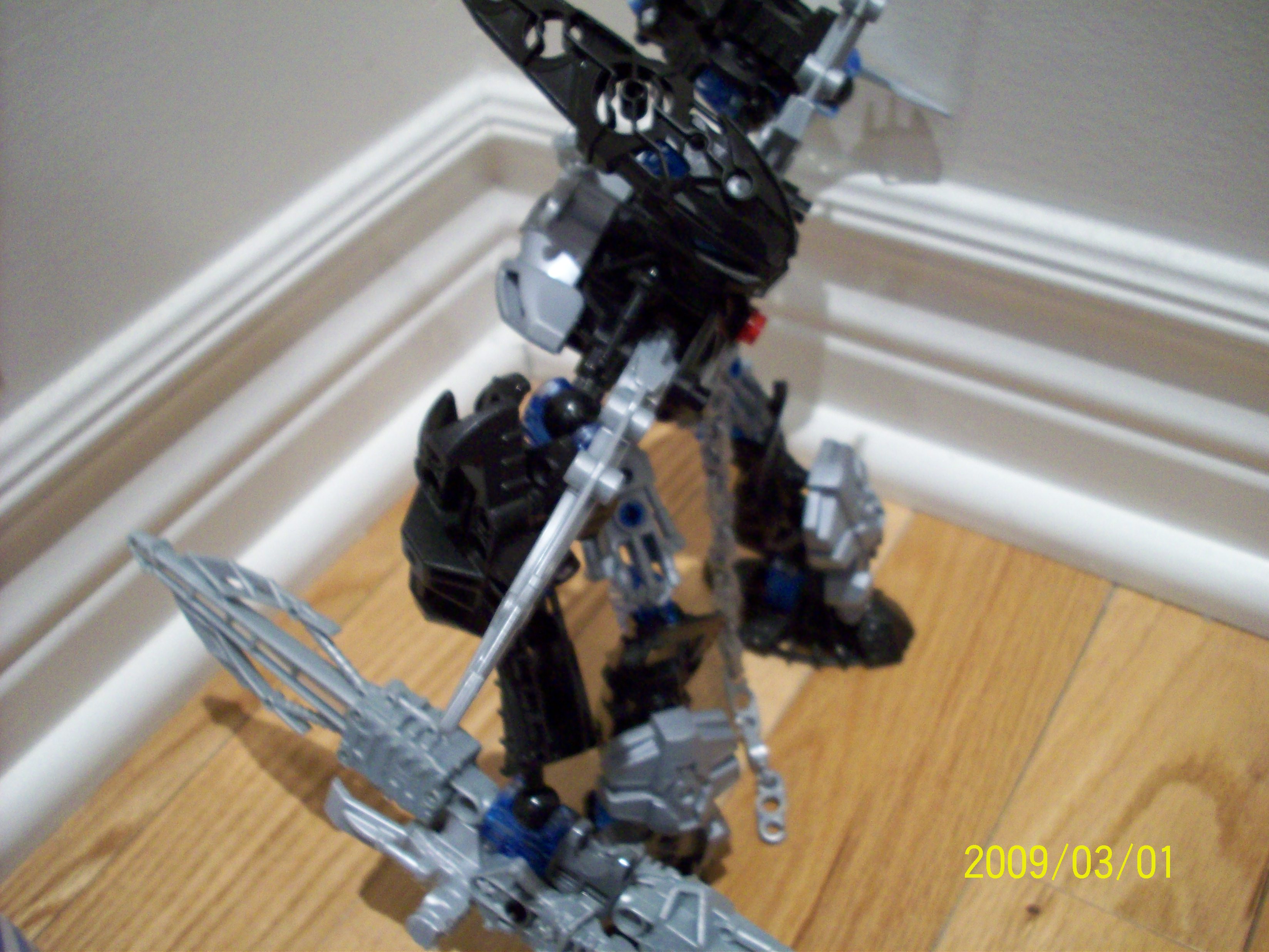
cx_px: 634
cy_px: 476
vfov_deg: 38.7
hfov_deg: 50.1
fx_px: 1356
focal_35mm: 37
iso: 195
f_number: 2.8
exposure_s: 1/8
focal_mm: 6.2
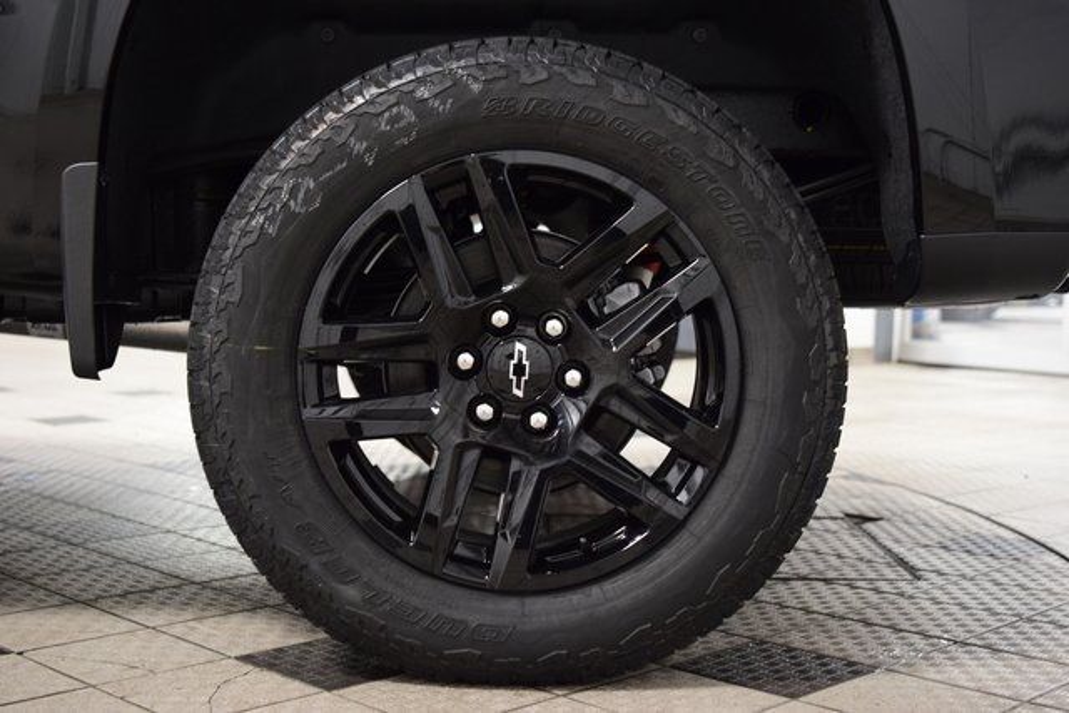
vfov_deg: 26.5
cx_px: 534
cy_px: 356
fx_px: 1515
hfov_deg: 38.9
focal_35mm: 51
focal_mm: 34
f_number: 2.8
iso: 1600
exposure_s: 1/60
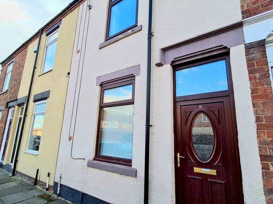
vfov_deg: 74.6
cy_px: 109
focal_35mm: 17
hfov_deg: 91.0
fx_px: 134
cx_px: 134
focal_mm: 1.74
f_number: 2.2
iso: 50
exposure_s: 1/211
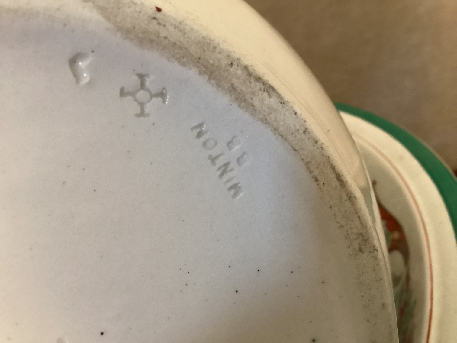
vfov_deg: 45.4
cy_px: 172
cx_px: 228
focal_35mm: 31
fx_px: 409
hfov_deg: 58.3
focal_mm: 3.3
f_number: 2.4
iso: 250
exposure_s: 1/33
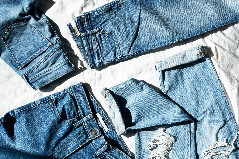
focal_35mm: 75
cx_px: 120
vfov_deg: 18.2
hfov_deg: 27.0
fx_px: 498
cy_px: 80
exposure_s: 1/250
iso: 250
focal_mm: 50
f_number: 8
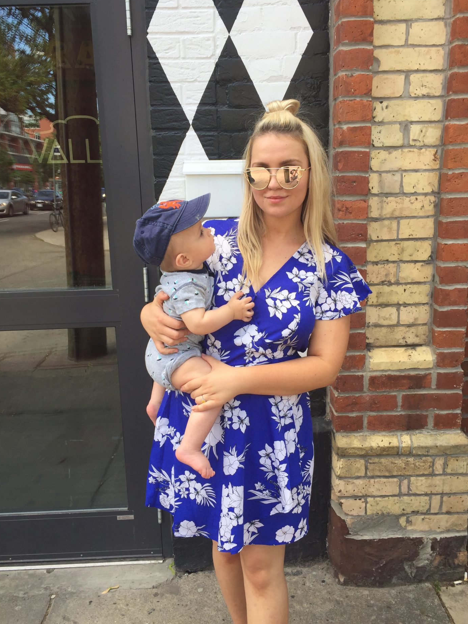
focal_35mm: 30
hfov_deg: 46.8
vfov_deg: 60.0
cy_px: 302
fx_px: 541
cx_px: 238
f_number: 2.2
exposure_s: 1/244
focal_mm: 4.15
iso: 32
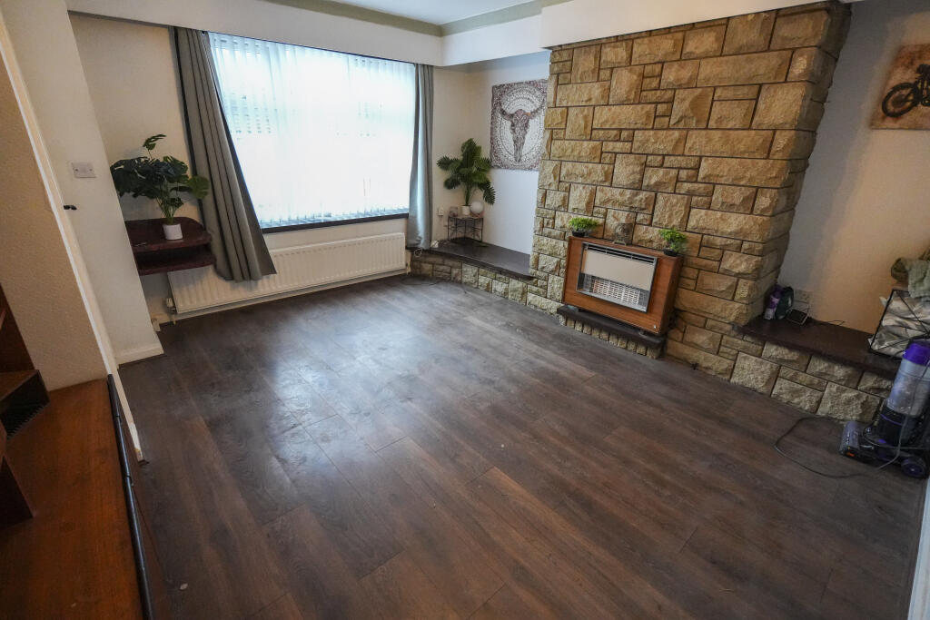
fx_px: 446
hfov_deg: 92.4
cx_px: 465
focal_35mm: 17
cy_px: 310
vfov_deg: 69.7
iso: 5000
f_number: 4
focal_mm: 11.5
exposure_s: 1/160
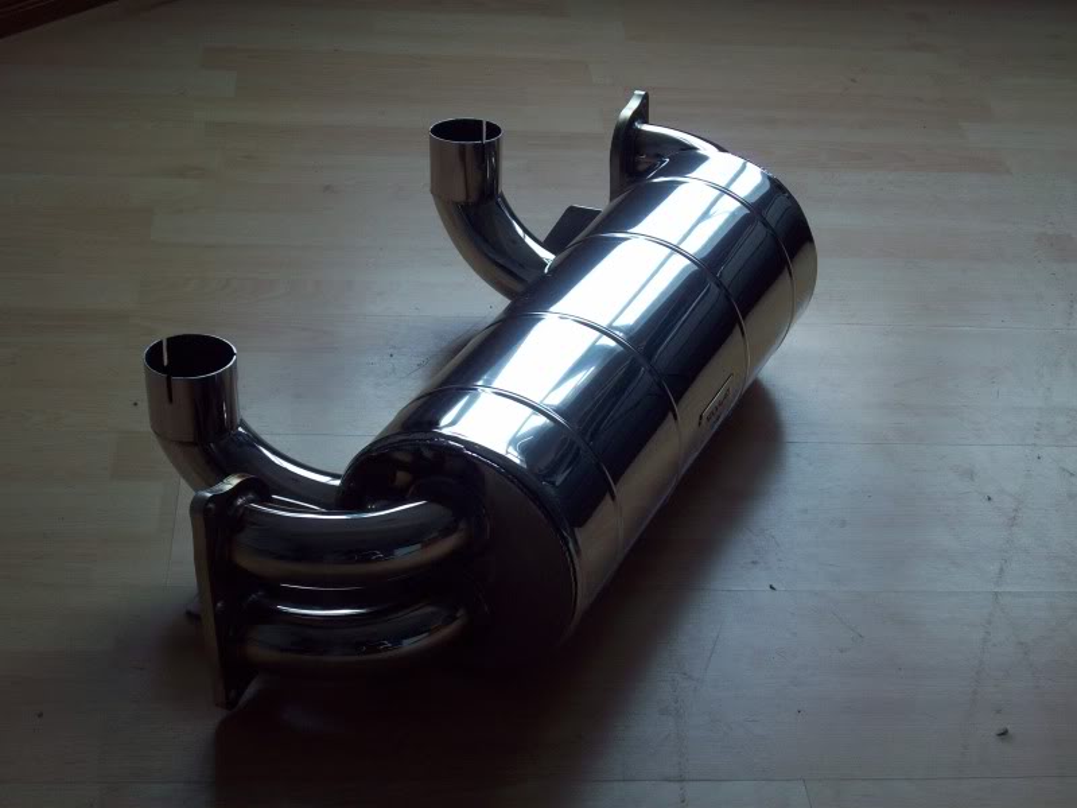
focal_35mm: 64
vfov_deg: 22.9
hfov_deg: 30.3
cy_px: 404
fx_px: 1991
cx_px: 538
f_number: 3.8
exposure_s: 1/75.5
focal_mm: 10.7
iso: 80
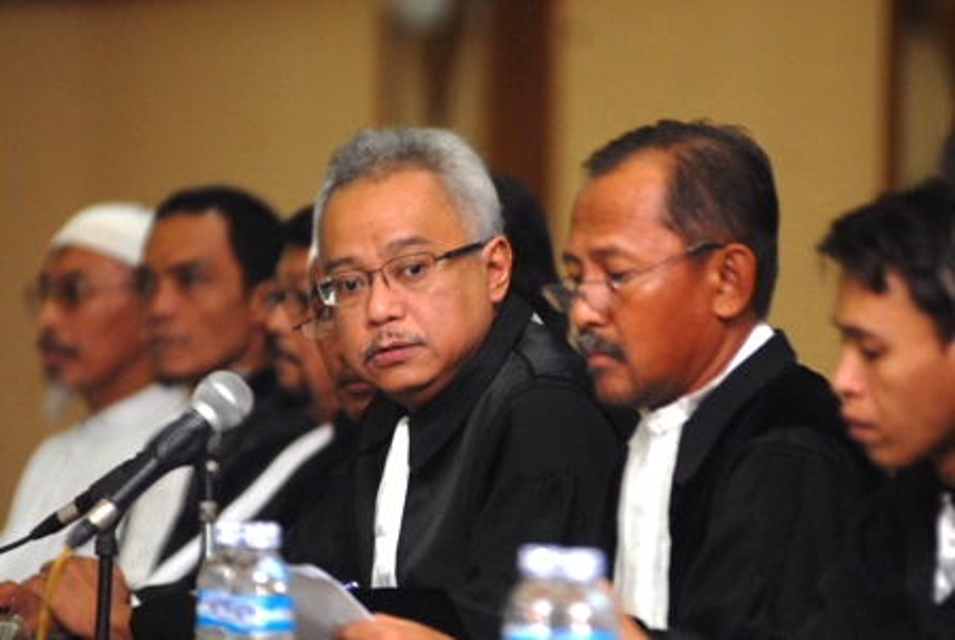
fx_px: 7969
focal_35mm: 300
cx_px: 478
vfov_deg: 4.6
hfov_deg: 6.9
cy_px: 320
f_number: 2.8
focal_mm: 200
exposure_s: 1/50
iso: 400
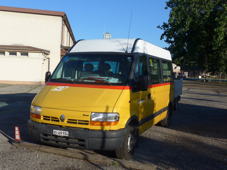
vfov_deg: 35.1
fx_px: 269
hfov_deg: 45.8
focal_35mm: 41
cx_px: 114
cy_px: 85
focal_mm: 8.4
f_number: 2.8
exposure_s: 1/1600
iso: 80
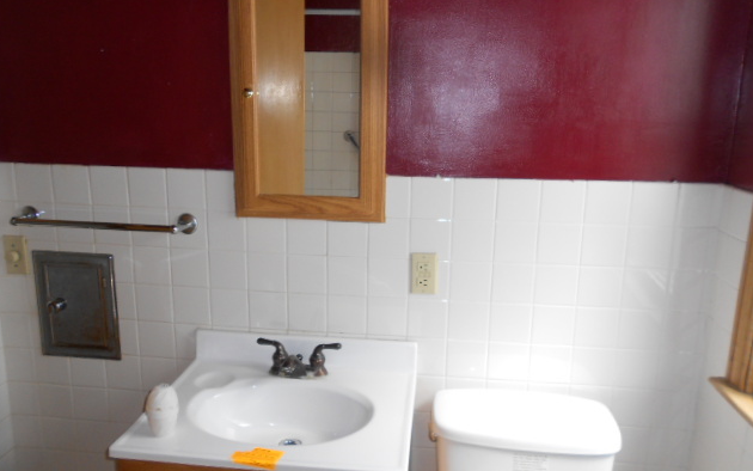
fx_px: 575
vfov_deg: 44.5
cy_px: 222
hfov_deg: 66.5
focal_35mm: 28
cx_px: 374
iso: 80
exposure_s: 1/60
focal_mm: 4.6
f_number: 3.2
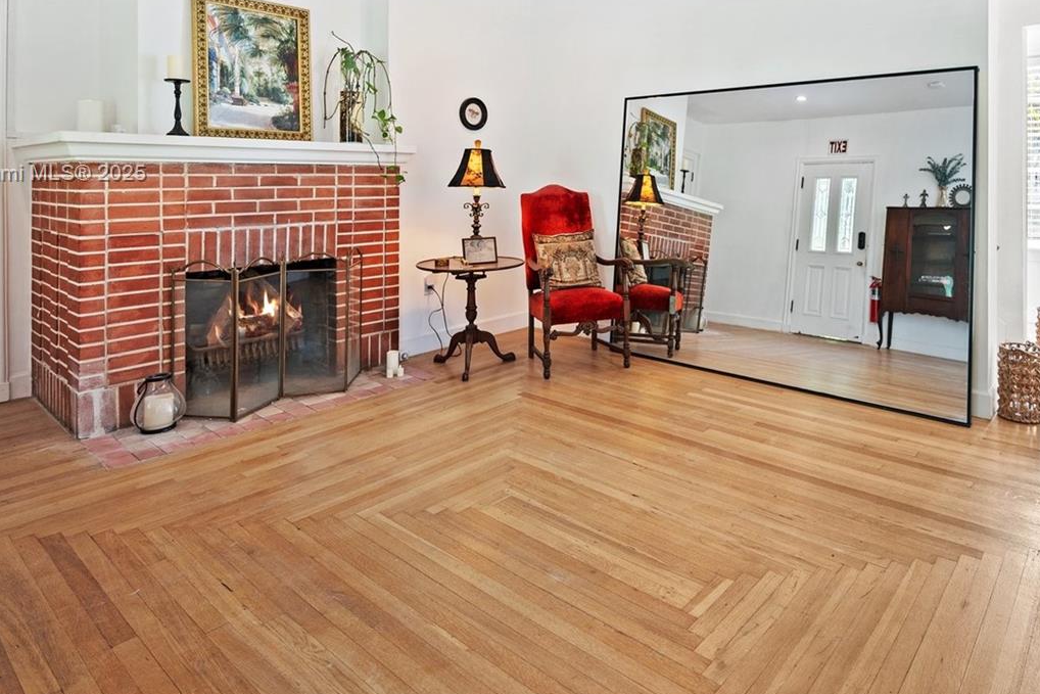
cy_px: 175
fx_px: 636
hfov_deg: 77.4
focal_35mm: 22
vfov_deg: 54.6
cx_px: 636
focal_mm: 14
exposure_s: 1/13
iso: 220
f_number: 2.8
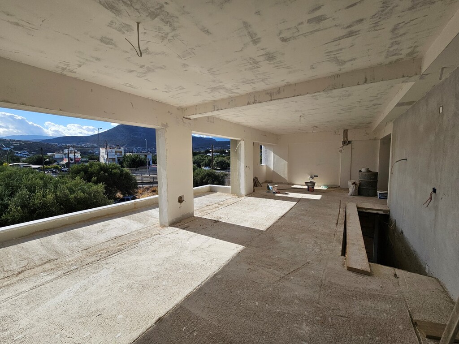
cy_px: 172
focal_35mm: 13
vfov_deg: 89.9
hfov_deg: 106.2
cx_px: 230
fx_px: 172
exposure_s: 1/3100
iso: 50
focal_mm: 2.2
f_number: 2.2
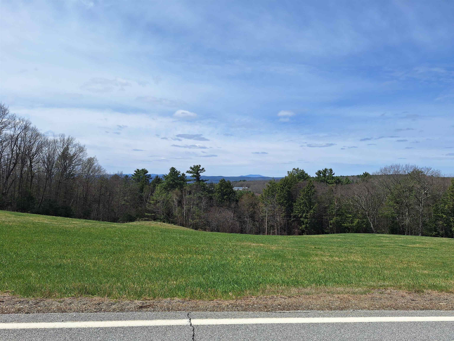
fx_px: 302
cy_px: 170
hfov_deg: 73.9
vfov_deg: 58.9
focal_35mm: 23
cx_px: 227
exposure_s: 1/3663
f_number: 1.8
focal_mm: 5.54
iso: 40
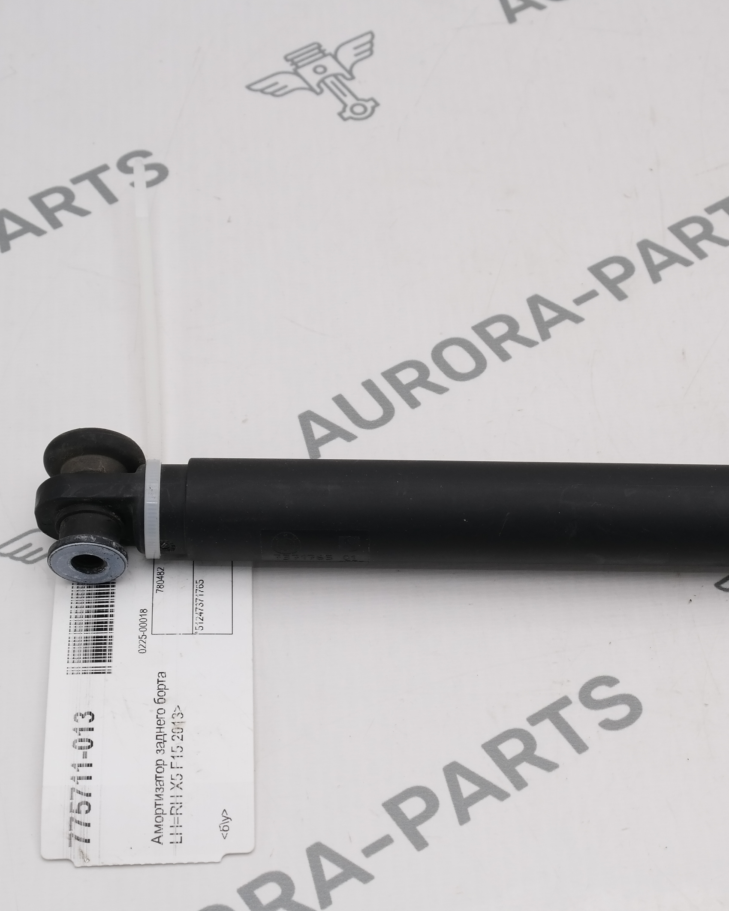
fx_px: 2454
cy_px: 497
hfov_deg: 16.9
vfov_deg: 21.0
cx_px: 450
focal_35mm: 91
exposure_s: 1/80
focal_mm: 35
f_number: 8
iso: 200
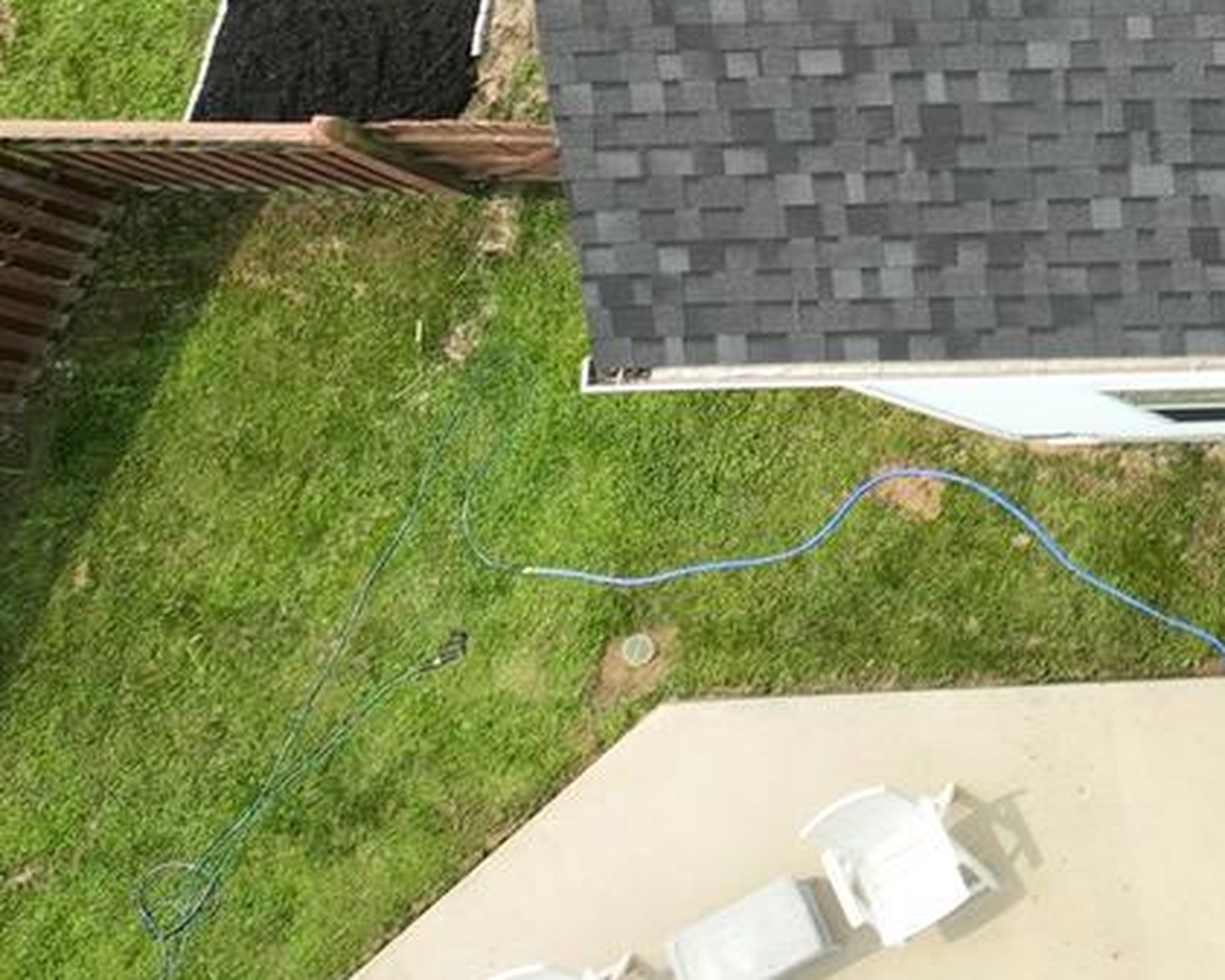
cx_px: 2305
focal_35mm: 114
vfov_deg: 12.4
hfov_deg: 14.5
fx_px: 4134
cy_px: -782
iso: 130
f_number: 2.8
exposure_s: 1/320
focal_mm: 12.29
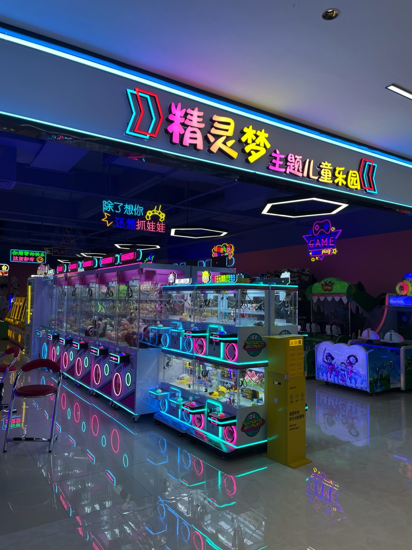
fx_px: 413
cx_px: 206
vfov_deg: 67.3
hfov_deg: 53.1
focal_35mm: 26
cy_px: 275
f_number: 1.6
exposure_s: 1/161
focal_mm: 4.2
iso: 32
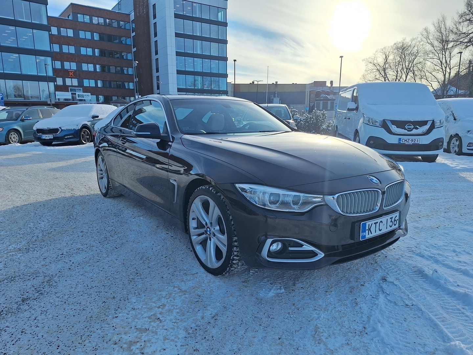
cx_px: 236
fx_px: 314
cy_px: 178
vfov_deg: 58.9
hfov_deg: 73.9
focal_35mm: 23
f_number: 1.8
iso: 40
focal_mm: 5.54
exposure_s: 1/1988
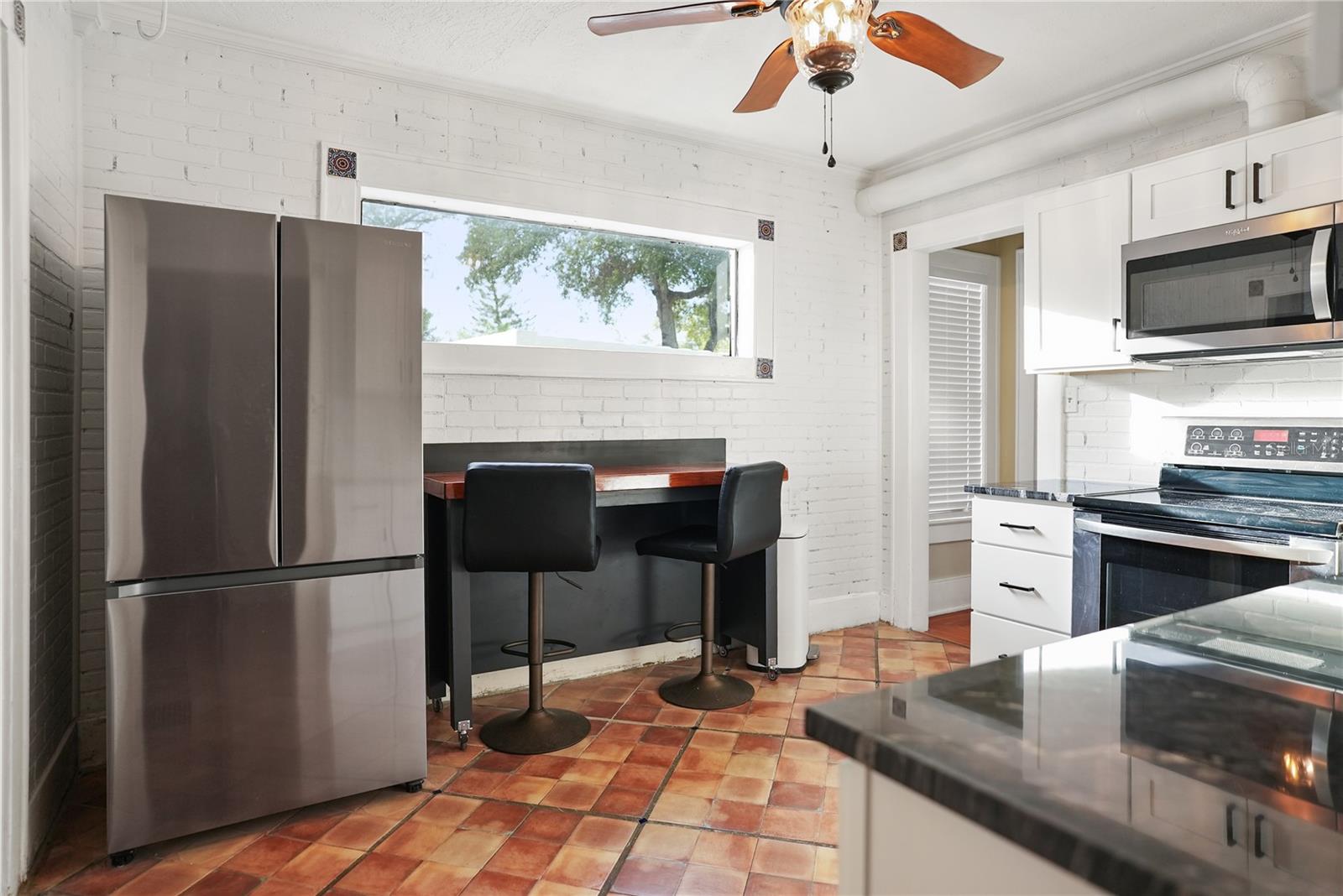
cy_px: 448
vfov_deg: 62.0
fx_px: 746
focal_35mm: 20
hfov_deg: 84.0
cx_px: 672
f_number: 2.5
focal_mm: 20
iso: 400
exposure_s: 1/100
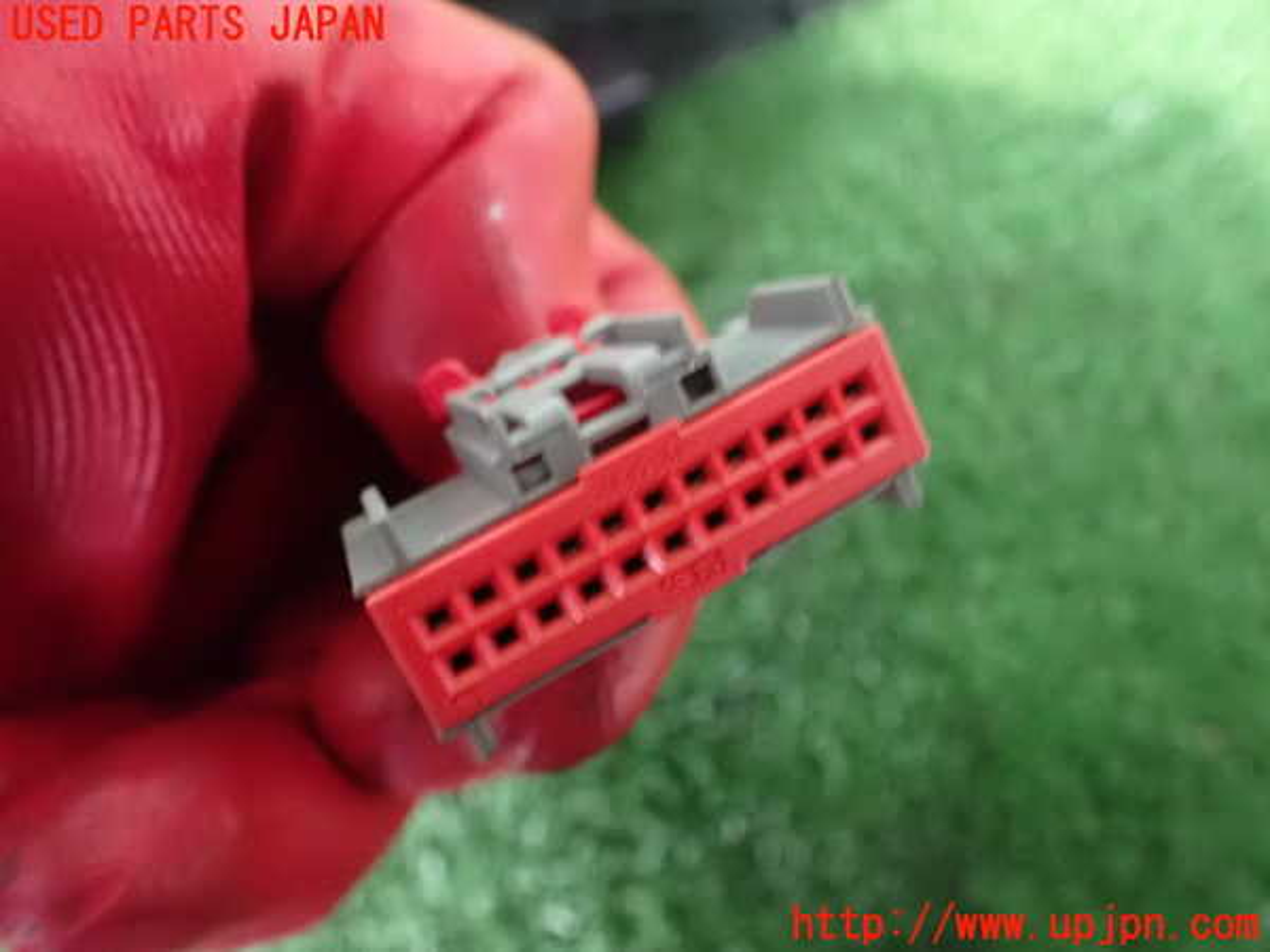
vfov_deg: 46.8
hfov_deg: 60.0
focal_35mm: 30
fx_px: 1101
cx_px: 635
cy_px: 476
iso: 1600
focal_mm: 5.4
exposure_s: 1/25
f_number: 2.3
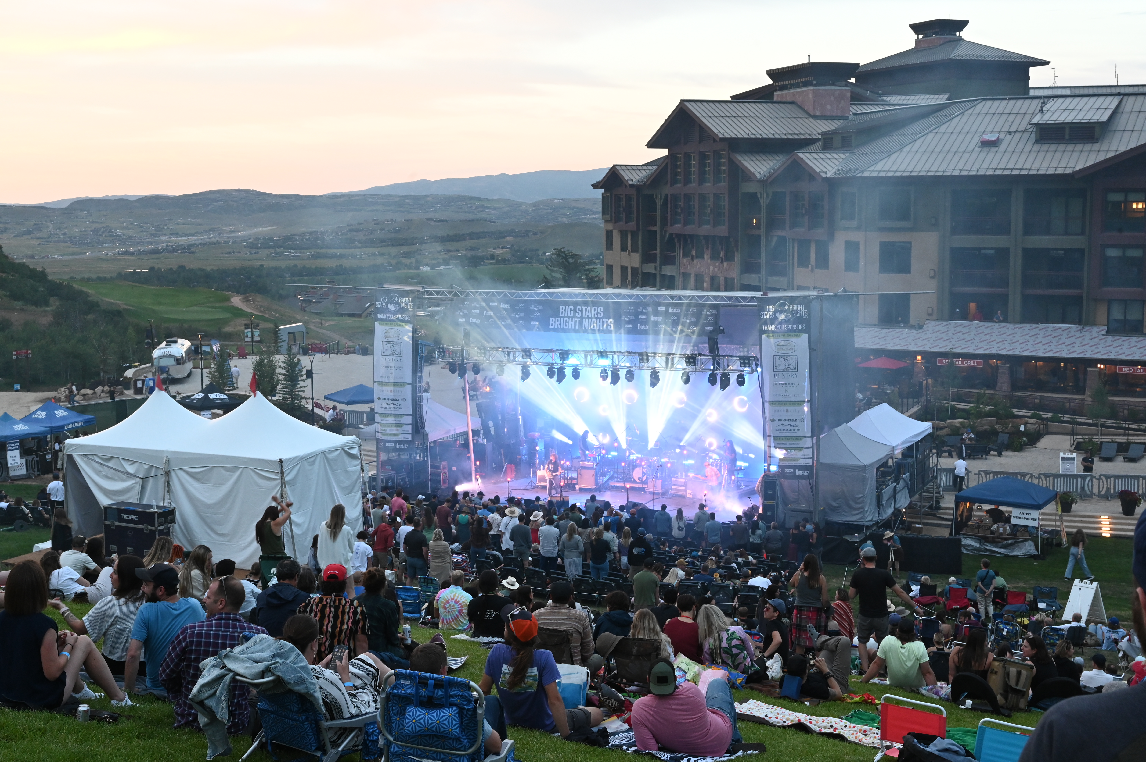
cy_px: 381
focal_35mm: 46
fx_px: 1463
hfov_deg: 42.8
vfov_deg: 29.2
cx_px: 573
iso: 2800
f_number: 13
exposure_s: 1/30
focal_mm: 46
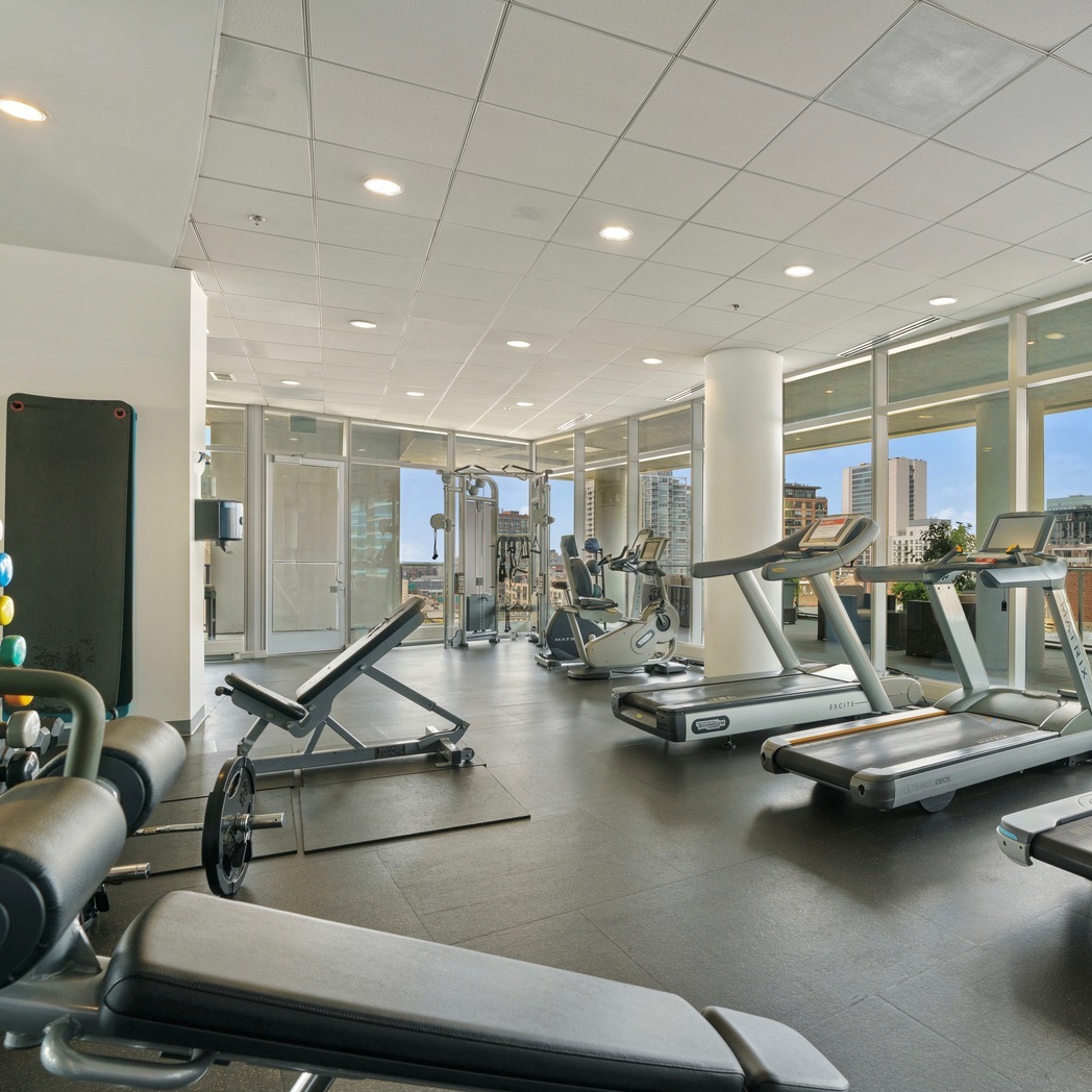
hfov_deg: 70.5
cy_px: 557
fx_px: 749
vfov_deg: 72.1
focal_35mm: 21
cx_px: 706
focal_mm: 16
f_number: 7.1
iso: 320
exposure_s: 1/8
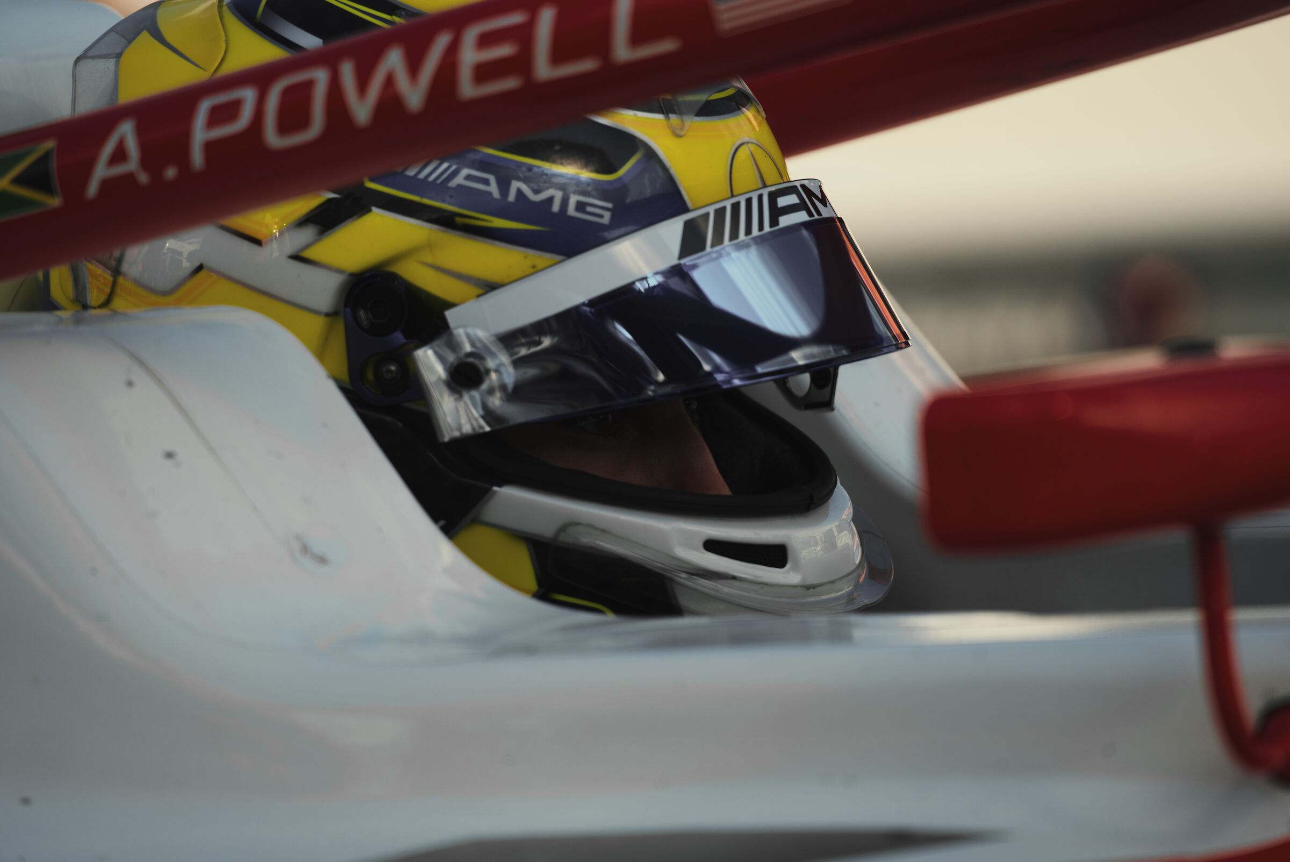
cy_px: 431
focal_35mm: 270
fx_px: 9680
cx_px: 645
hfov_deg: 7.6
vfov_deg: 5.1
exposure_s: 1/2500
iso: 100
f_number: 2.8
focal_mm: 180
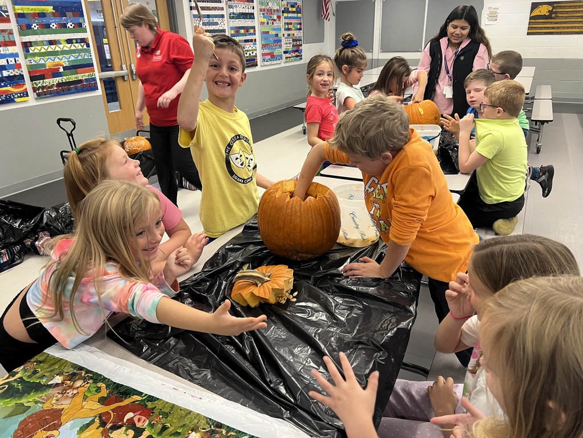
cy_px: 219
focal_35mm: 26
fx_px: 438
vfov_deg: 53.1
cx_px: 292
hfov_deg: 67.3
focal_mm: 5.7
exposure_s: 1/72
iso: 125
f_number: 1.5
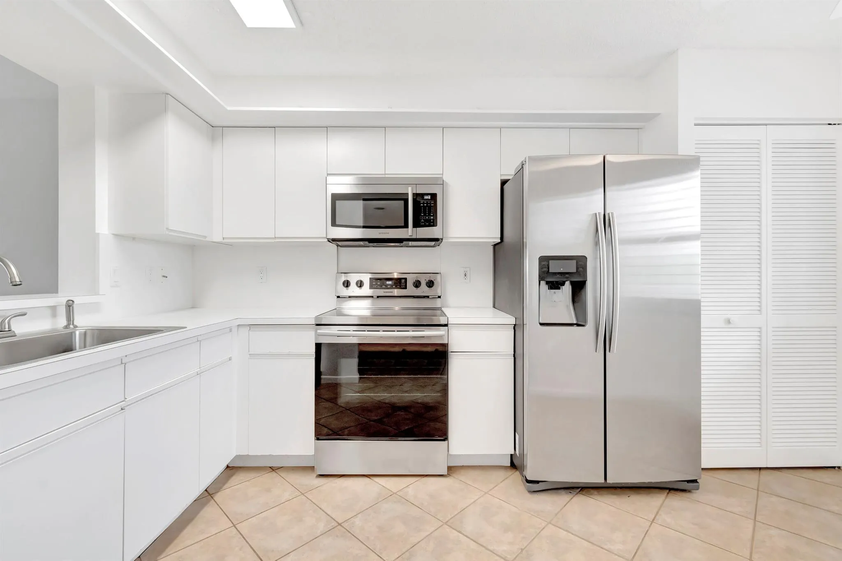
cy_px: 280
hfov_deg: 100.4
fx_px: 351
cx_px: 421
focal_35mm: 15
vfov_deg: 77.3
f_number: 8
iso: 900
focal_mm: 10
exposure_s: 1/15
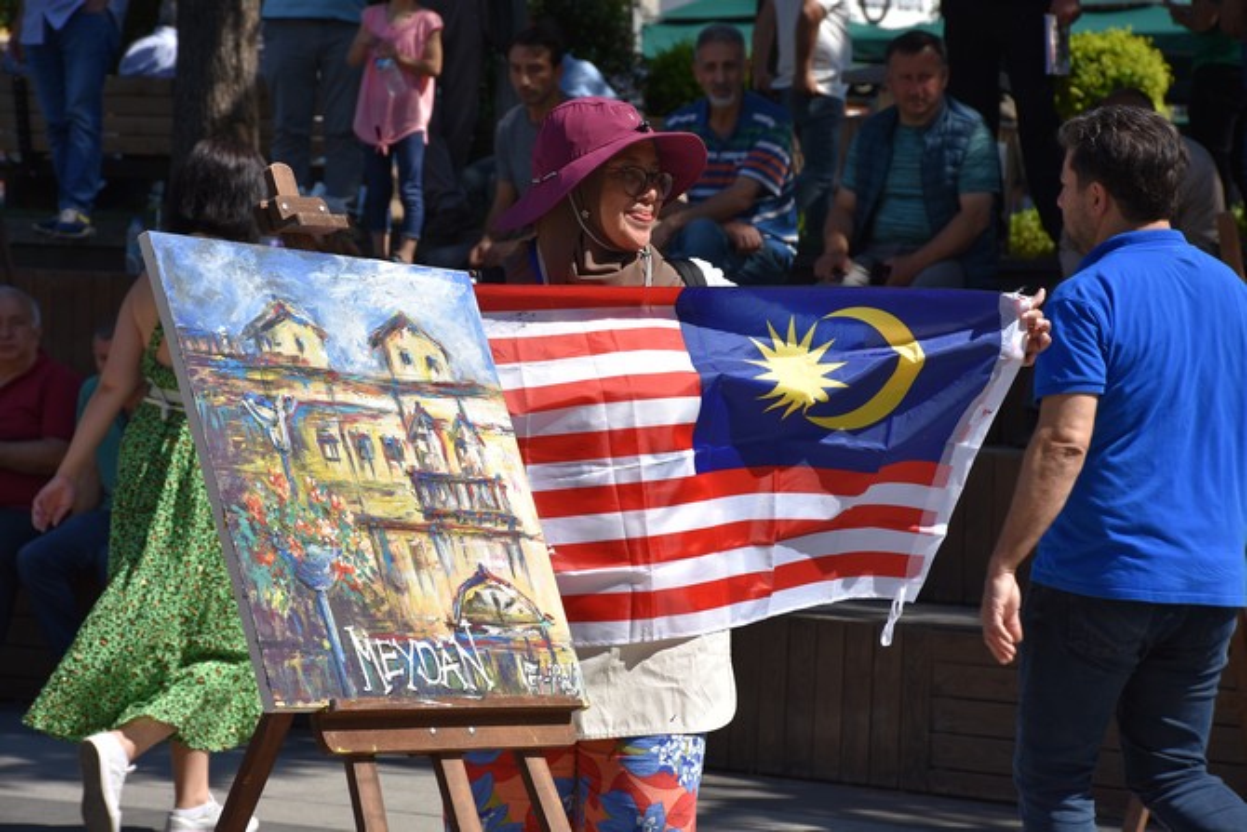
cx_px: 624
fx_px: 4677
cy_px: 416
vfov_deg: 10.2
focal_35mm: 135
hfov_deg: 15.2
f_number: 8
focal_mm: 90
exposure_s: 1/500
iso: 140
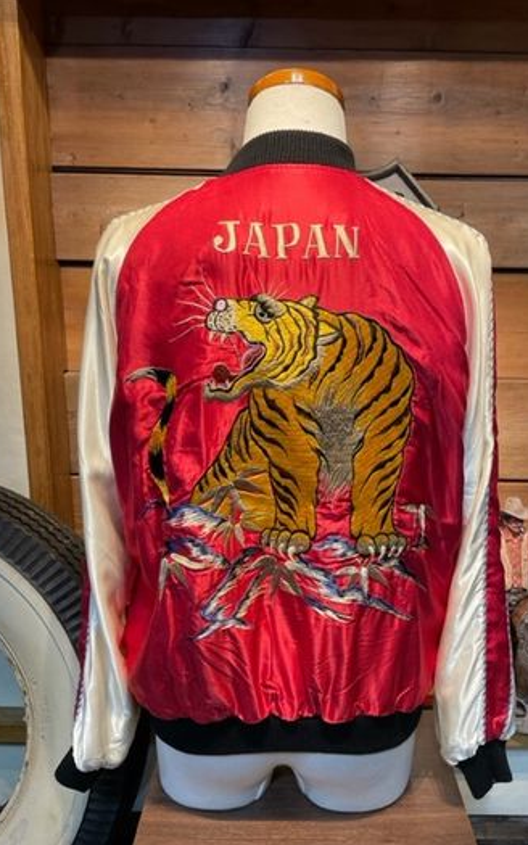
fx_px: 645
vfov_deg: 66.5
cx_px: 304
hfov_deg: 44.4
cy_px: 426
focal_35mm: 28
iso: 100
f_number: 1.6
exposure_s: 1/120
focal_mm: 4.2
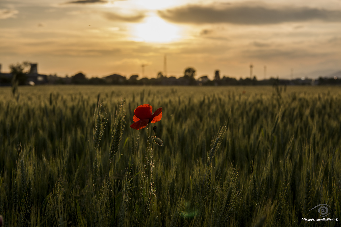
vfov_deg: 18.2
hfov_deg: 27.0
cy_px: 114
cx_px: 170
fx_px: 710
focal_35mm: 75
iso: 100
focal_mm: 50
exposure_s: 1/250
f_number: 6.3
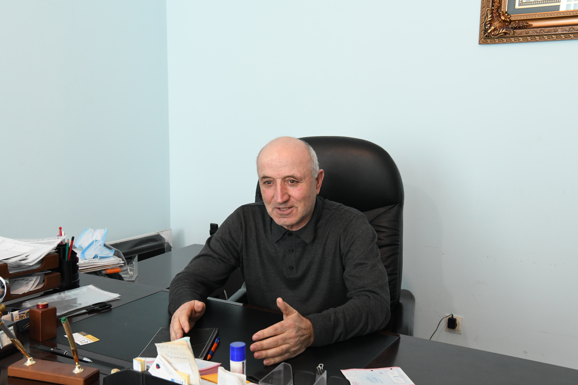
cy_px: 192
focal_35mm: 40
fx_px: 642
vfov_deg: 33.4
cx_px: 289
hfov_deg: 48.5
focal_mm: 40
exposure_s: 1/50
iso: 2500
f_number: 8
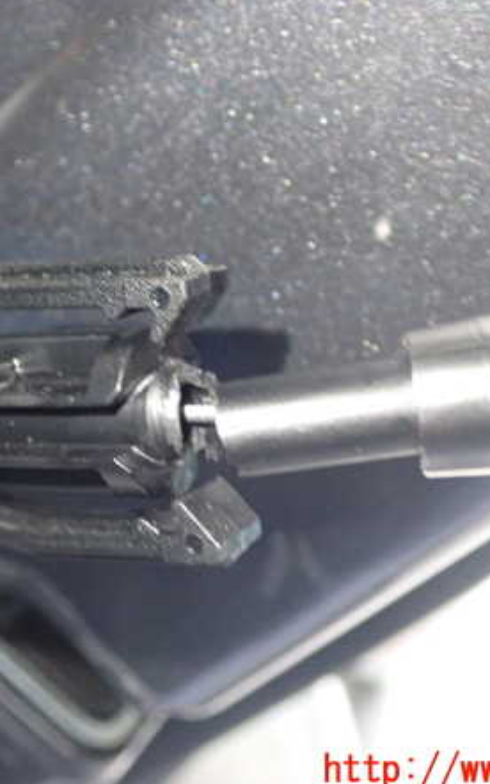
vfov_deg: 34.6
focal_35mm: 59
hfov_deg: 21.9
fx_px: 1261
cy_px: 394
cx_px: 192
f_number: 2.8
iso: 800
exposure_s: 1/30
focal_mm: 7.31
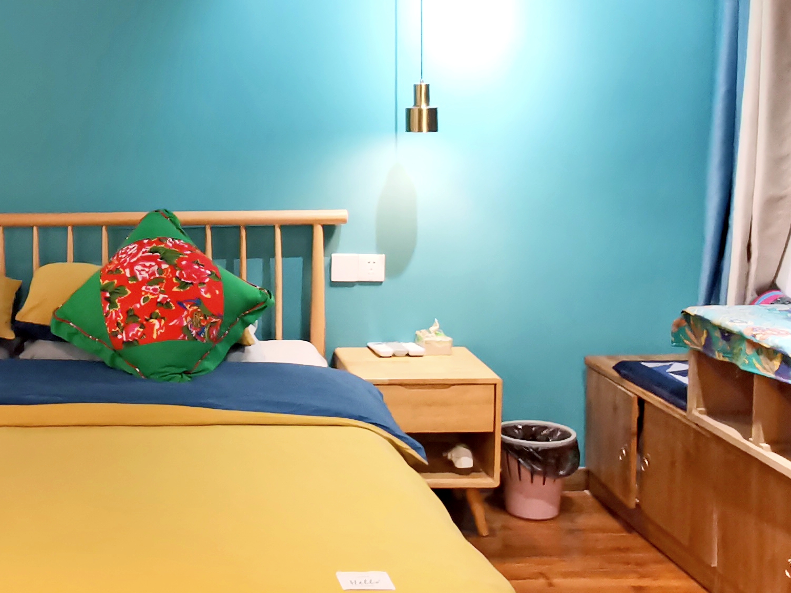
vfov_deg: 27.7
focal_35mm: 52
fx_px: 1188
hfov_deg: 35.2
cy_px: 160
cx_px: 118
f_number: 2.2
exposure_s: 1/25
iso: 500
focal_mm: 2.26
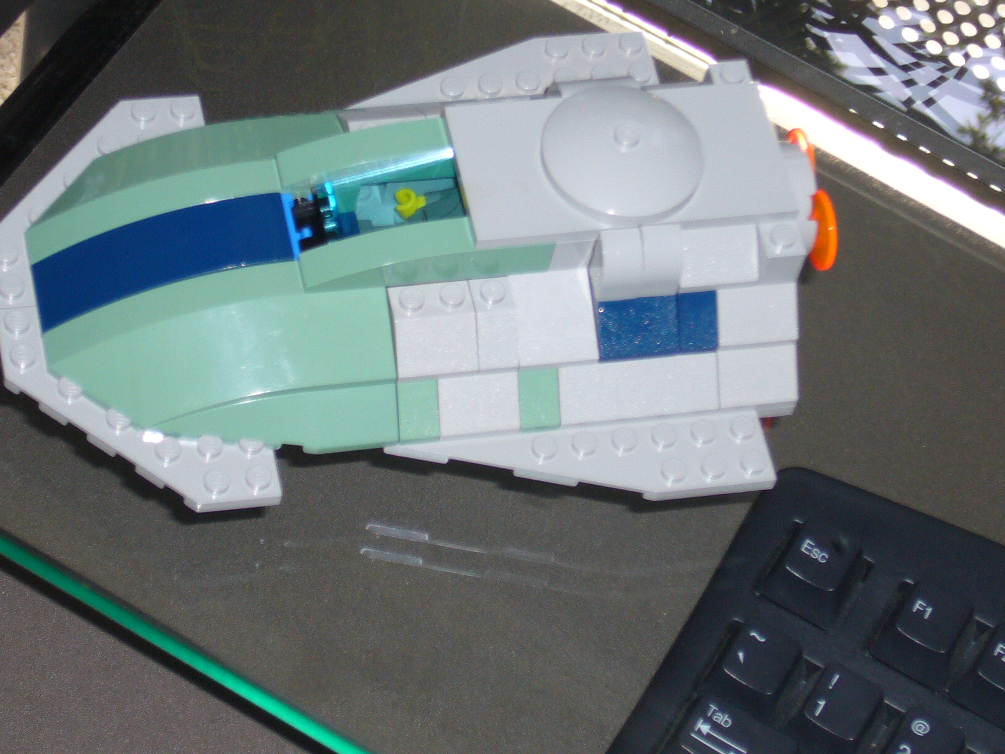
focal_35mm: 135
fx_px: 3920
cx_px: 421
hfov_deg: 14.6
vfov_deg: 11.0
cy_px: 281
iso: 100
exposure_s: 1/60
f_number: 4.8
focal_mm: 16.1
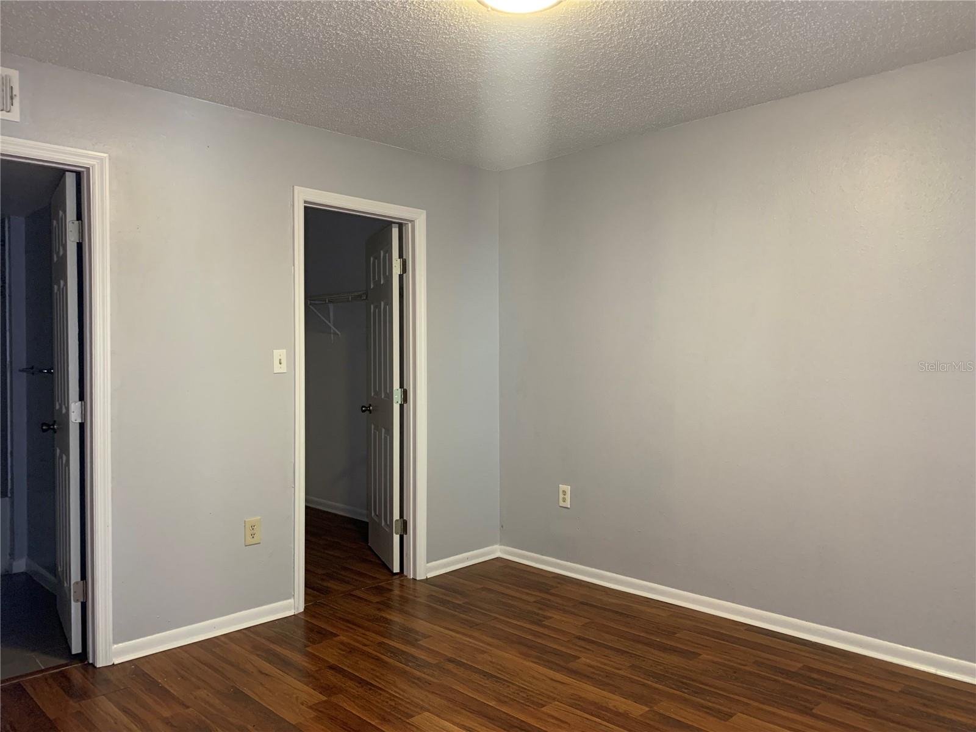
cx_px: 488
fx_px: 733
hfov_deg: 67.3
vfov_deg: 53.1
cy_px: 366
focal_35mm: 26
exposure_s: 1/60
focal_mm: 4.25
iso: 250
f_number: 1.8
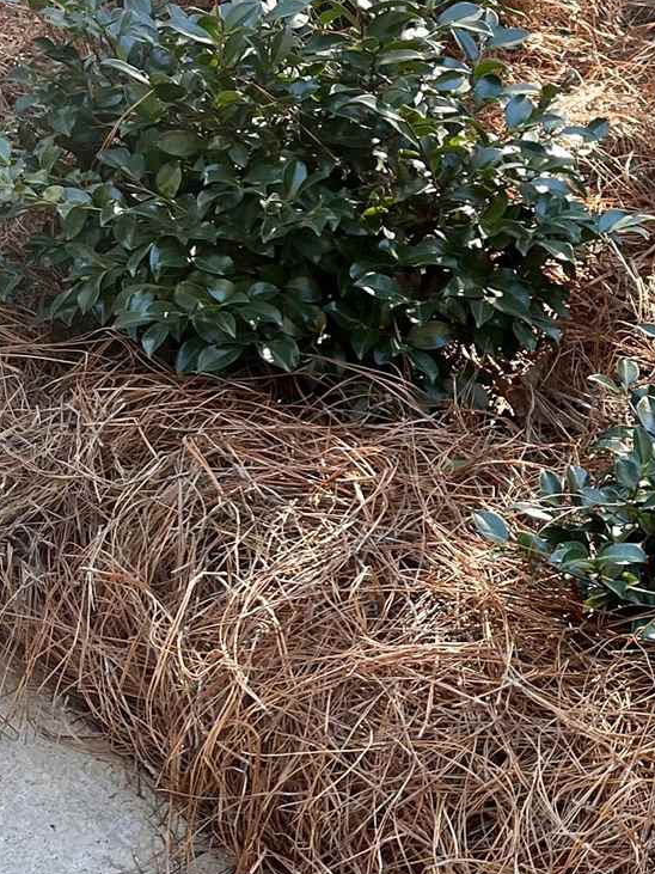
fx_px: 2069
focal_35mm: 82
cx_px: 876
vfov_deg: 23.8
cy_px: 447
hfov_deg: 16.8
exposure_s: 1/171
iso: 50
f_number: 1.6
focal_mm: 5.1
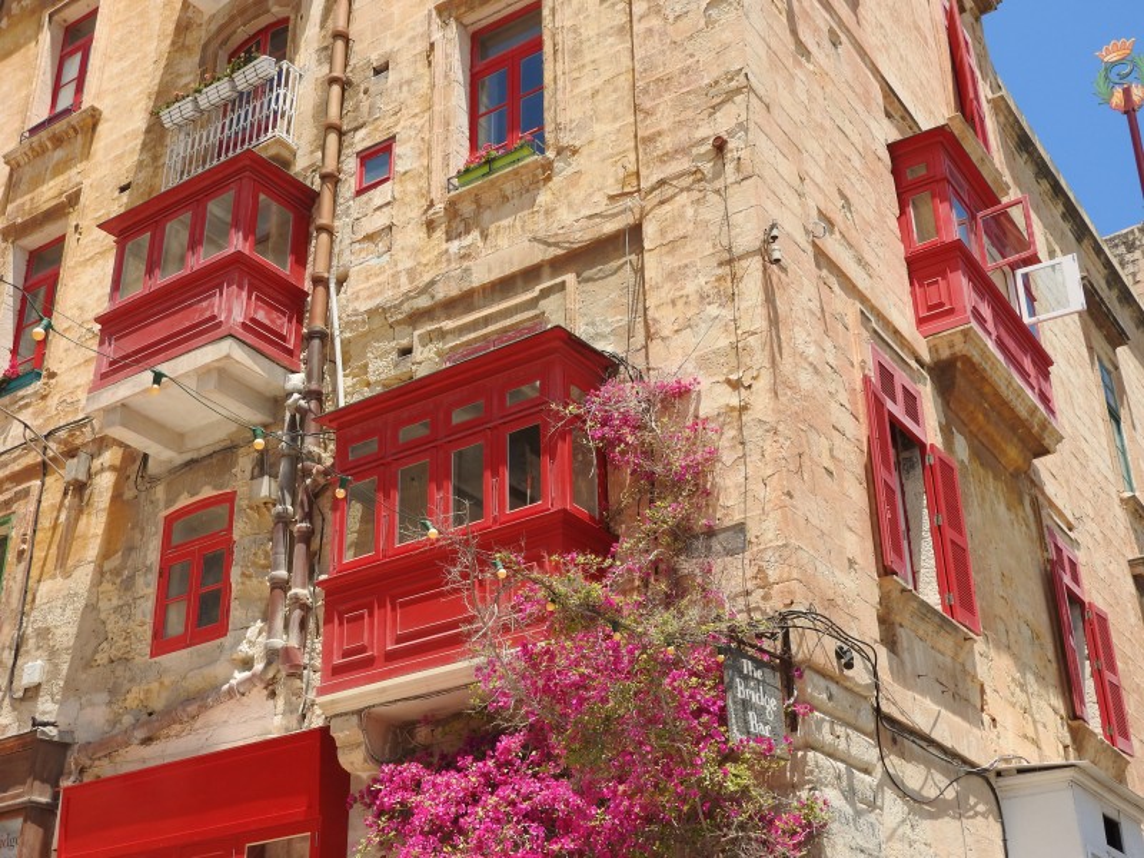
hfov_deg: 42.1
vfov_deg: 32.2
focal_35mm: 45
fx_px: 1487
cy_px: 429
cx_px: 572
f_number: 4
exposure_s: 1/800
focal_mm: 8.1
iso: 100
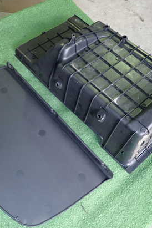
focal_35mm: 38
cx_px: 55
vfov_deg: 50.7
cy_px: 121
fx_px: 241
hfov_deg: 34.8
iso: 200
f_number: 2
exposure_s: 1/30
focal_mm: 4.5
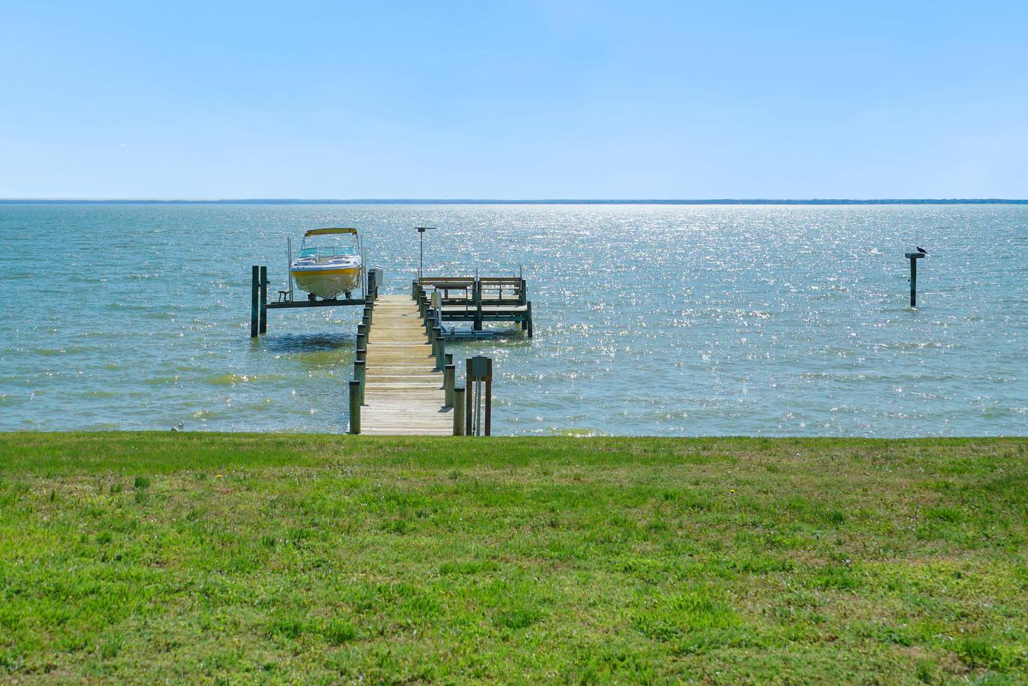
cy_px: 231
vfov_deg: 25.9
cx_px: 408
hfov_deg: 38.0
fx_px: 1485
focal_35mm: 52
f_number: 8
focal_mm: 35
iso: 320
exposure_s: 1/800
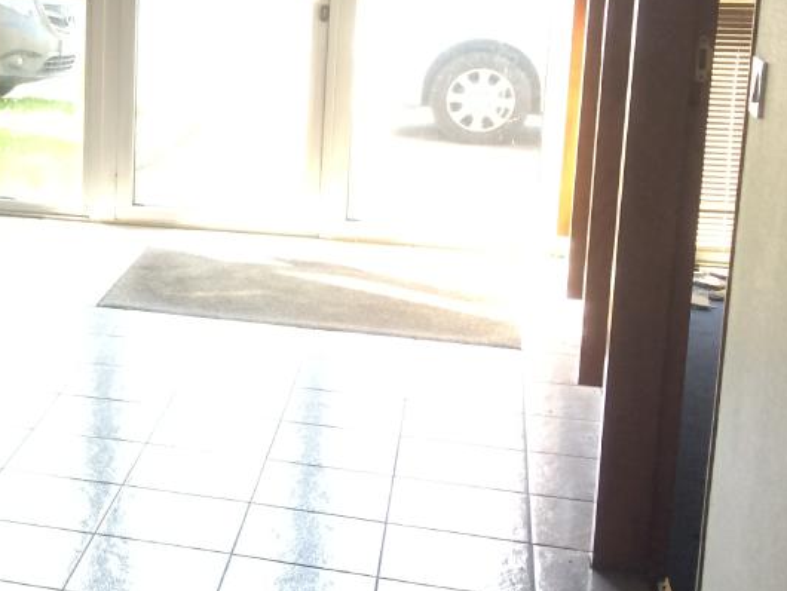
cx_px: -156
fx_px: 1592
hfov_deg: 25.0
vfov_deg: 20.9
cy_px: 171
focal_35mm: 70
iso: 40
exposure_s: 1/33
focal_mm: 4.15
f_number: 2.2
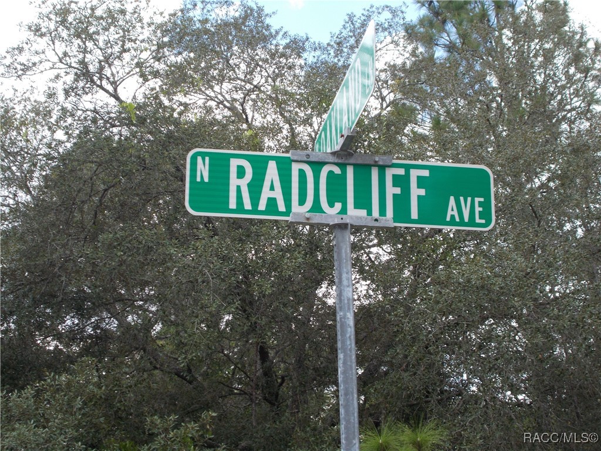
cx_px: 300
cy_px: 226
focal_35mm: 58
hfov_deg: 33.2
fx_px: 1007
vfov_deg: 25.2
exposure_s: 1/100
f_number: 4.9
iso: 80
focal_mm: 10.3
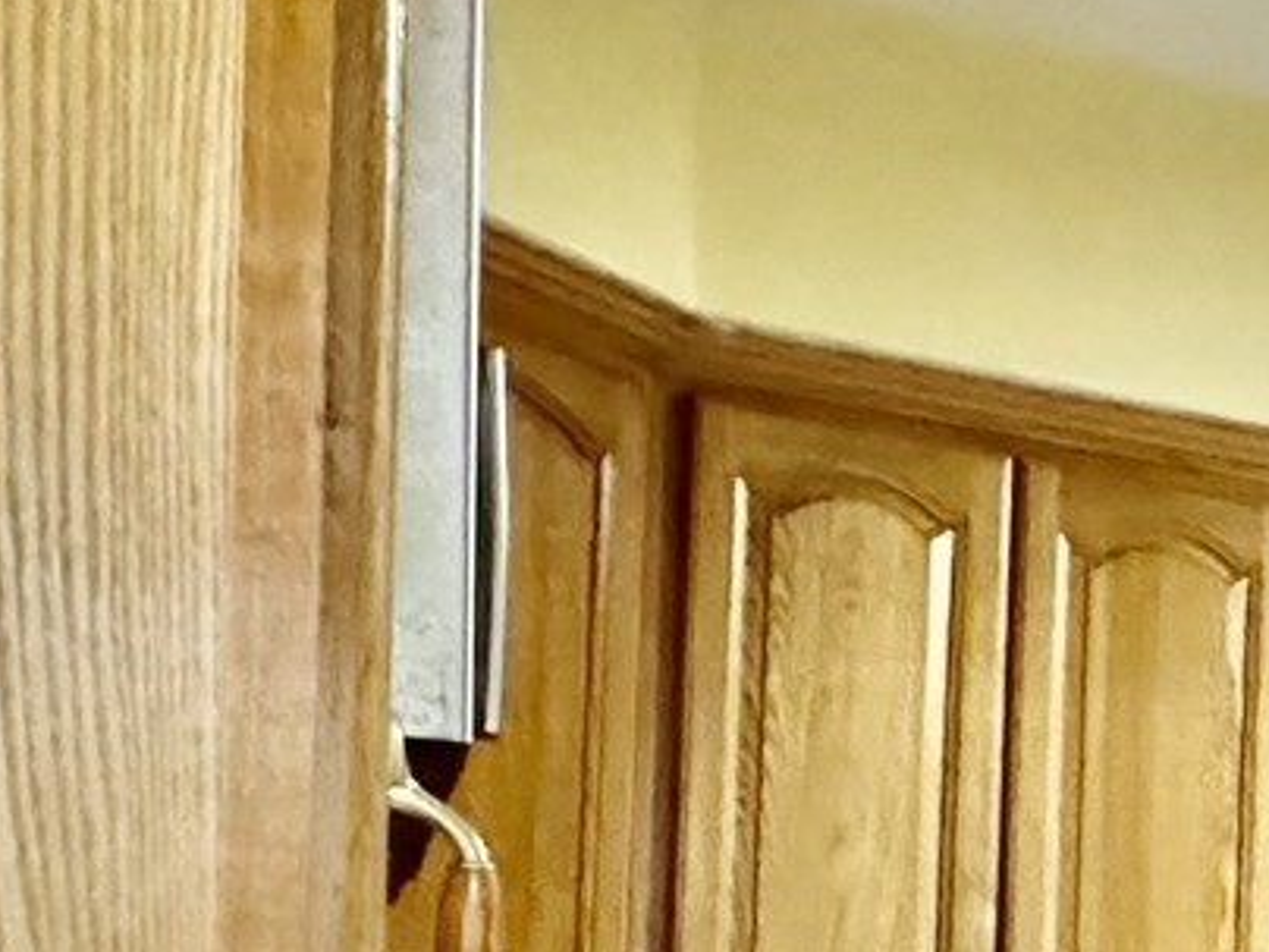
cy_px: 1141
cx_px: 2280
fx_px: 2603
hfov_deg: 20.0
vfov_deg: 19.5
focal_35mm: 71
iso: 1250
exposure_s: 1/40
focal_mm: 2.22
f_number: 2.2
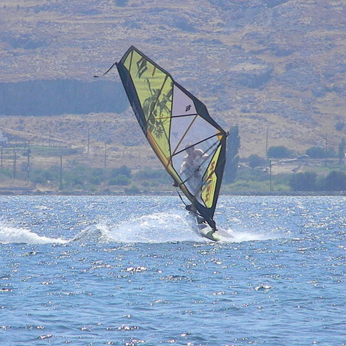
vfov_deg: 3.6
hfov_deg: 3.6
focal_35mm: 490
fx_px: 5541
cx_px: 129
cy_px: 173
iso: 640
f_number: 10.8
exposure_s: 1/839
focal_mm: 75
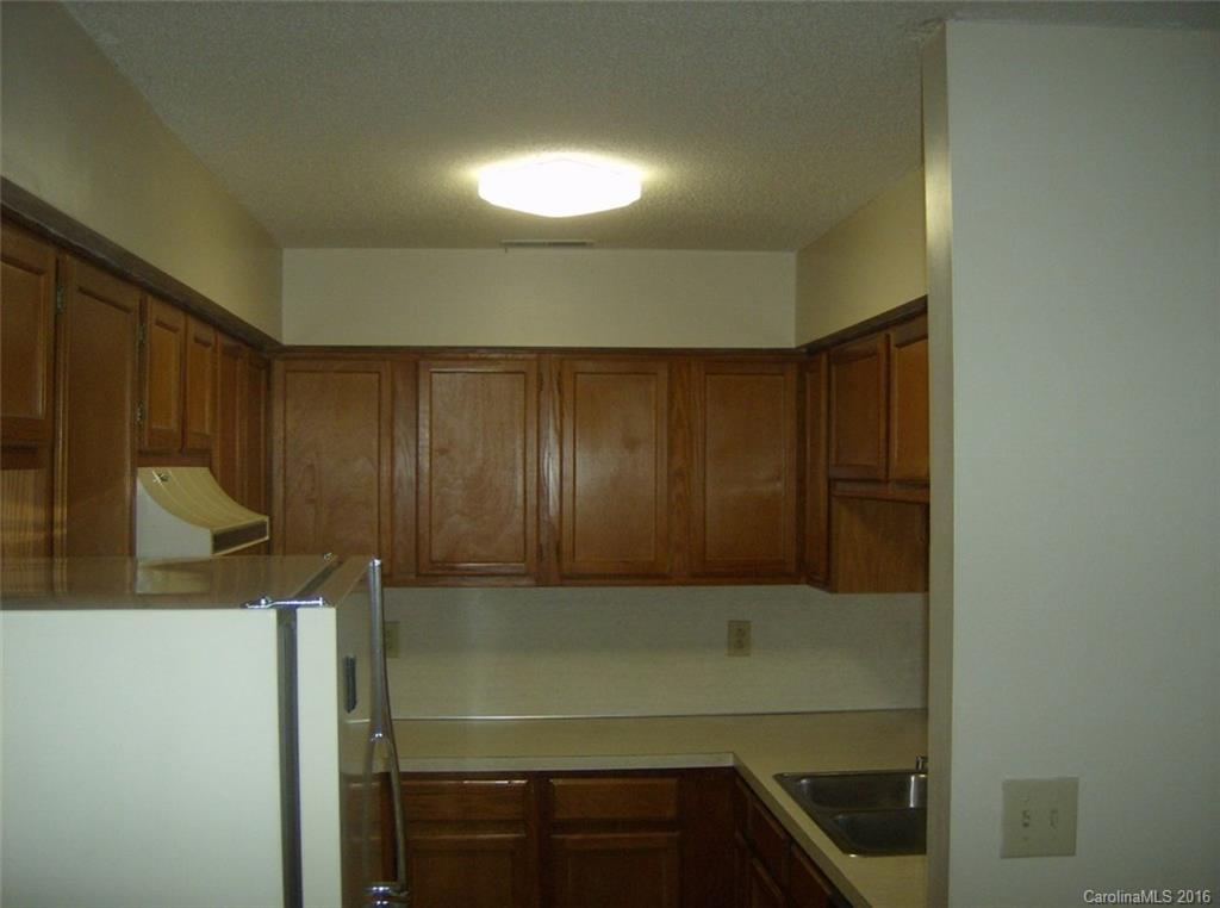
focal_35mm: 36
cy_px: 454
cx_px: 610
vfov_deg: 39.5
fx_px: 1265
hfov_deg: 51.5
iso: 200
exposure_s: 1/60
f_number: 2.8
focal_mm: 6
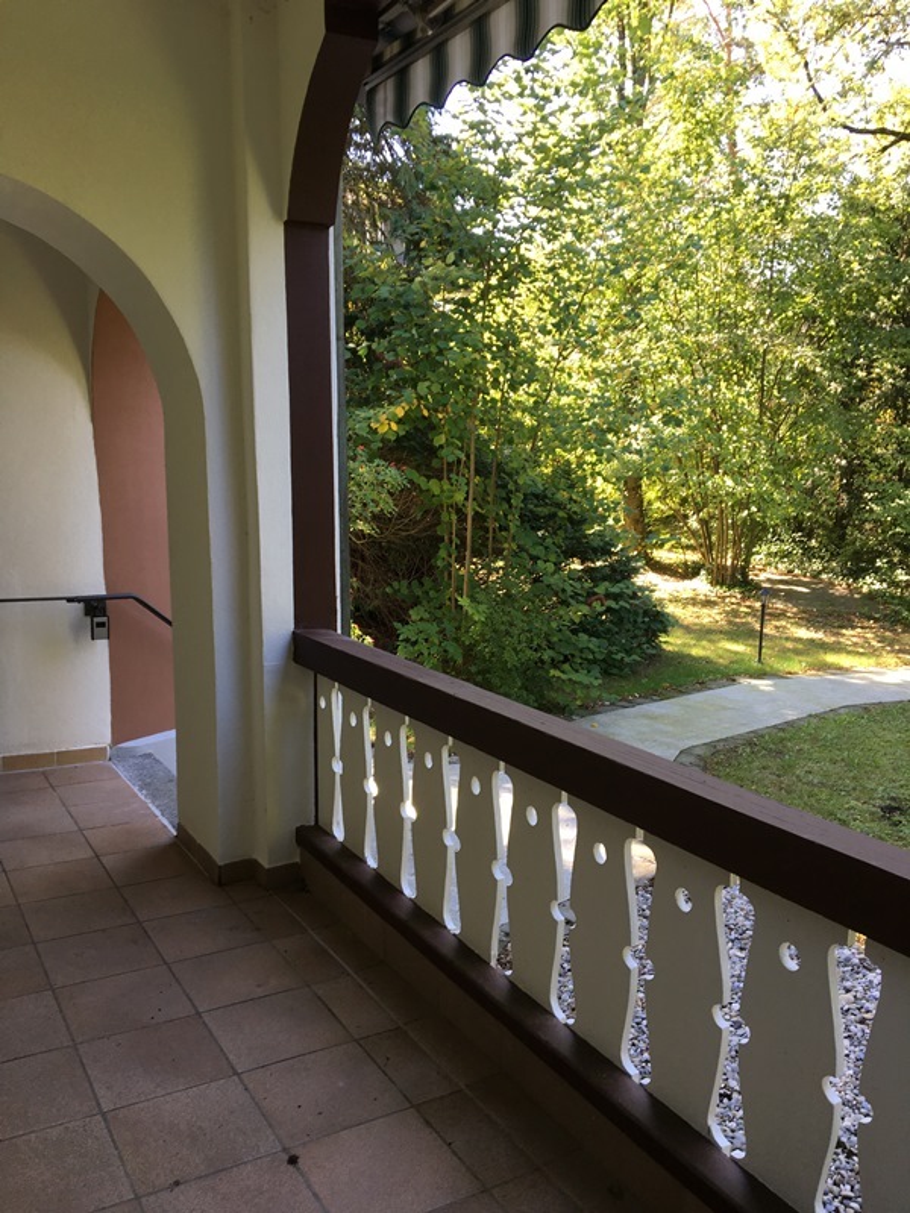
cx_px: 455
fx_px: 1016
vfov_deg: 61.7
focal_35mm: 29
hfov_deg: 48.2
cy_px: 606
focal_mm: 4.15
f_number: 2.2
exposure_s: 1/50
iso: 25
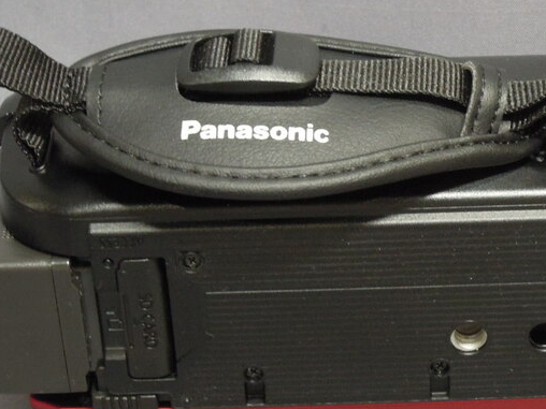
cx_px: 393
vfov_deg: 12.6
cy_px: 172
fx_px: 1861
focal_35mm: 118
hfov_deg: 16.6
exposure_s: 1/20
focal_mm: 9
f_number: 4.7
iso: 400
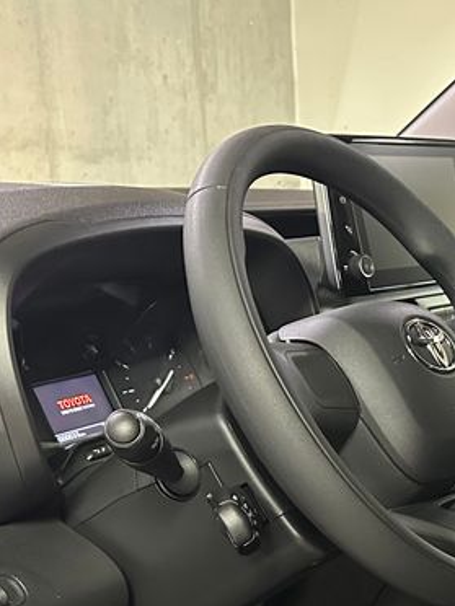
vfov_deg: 28.3
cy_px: 546
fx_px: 1157
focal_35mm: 66
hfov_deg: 20.9
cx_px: 535
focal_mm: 6.86
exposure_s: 1/25
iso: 800
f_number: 1.78
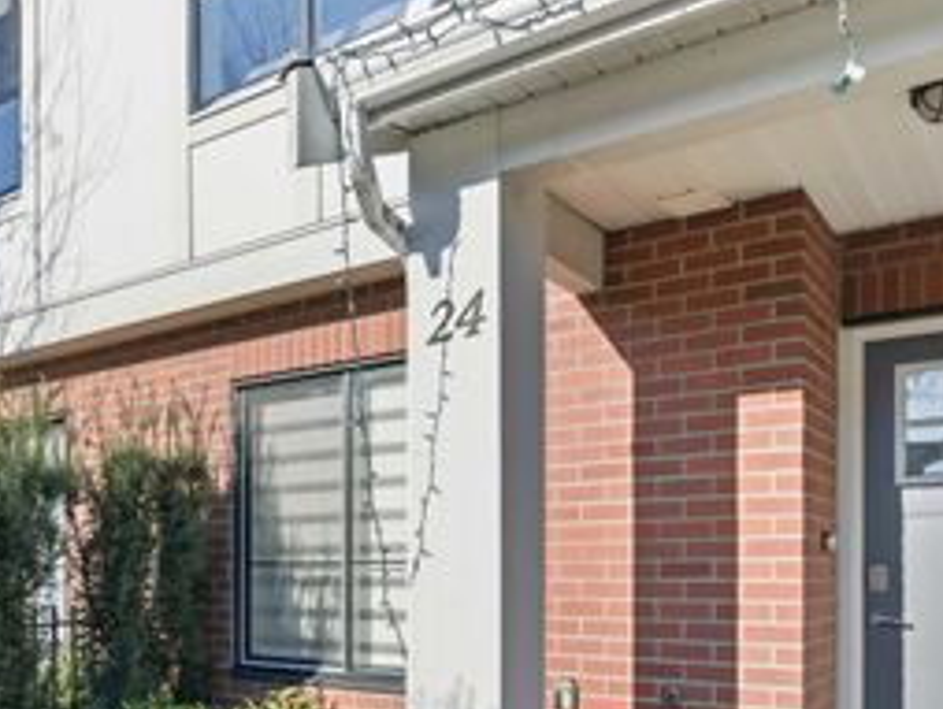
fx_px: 927
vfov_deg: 40.1
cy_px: 574
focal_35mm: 34
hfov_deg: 53.5
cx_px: 368
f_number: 7.1
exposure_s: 1/3200
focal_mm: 18
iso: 400
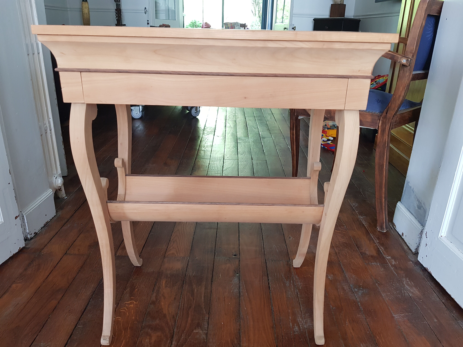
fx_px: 348
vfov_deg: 53.1
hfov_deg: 67.3
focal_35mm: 26
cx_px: 232
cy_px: 174
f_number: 1.7
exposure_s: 1/33
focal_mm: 4.2
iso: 160
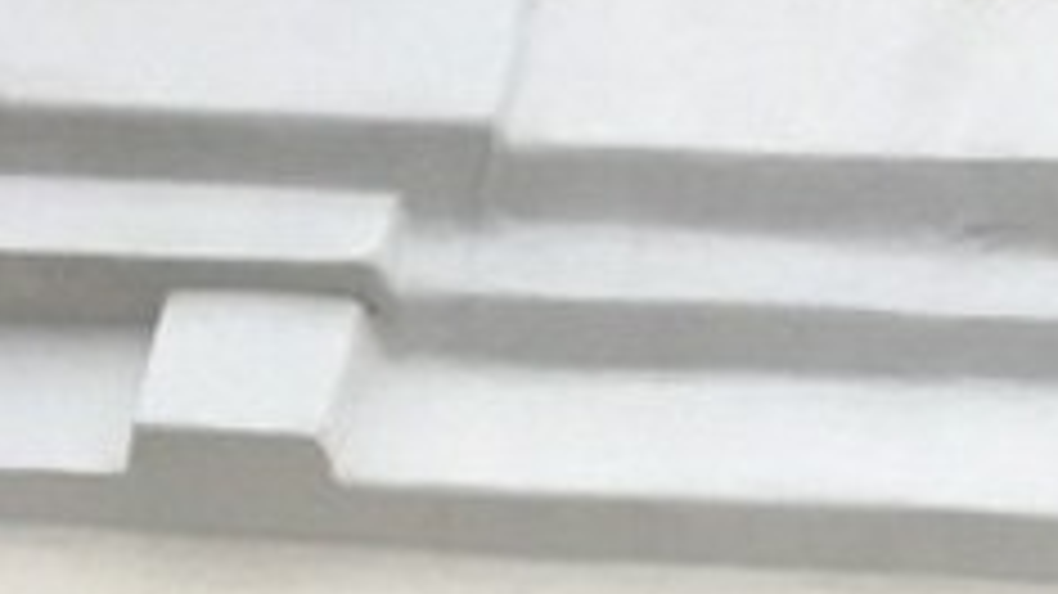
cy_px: 1773
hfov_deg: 10.5
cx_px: 2692
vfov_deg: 6.4
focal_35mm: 172
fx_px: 4824
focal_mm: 4.15
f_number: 2.2
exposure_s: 1/100
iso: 32
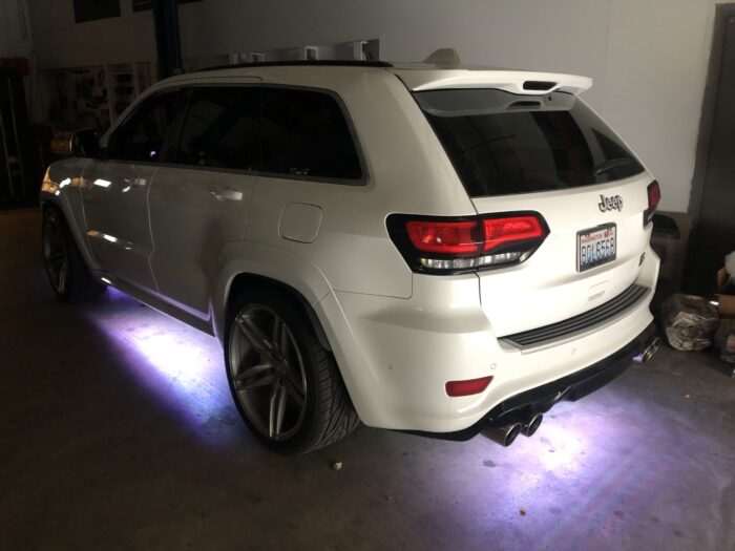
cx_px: 368
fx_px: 595
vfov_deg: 49.7
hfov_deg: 63.4
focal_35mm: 28
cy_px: 276
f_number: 1.8
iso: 80
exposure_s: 1/5
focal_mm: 3.99
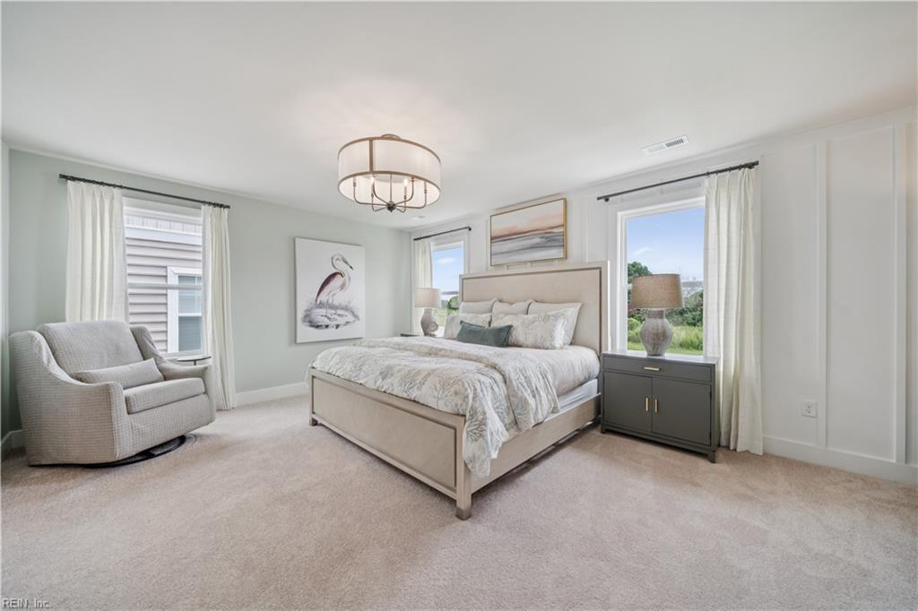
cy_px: 306
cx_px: 459
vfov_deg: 90.0
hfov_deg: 112.6
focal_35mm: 12
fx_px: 306
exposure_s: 1/25
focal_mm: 12
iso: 125
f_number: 8
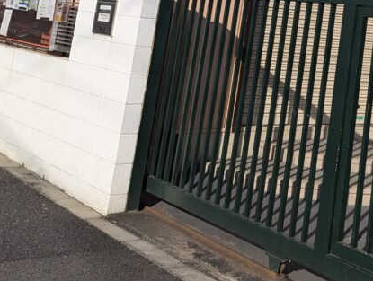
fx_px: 799
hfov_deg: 24.0
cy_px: -128
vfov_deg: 18.0
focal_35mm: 74
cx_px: 442
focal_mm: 6.81
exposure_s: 1/3333
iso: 46
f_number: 1.85
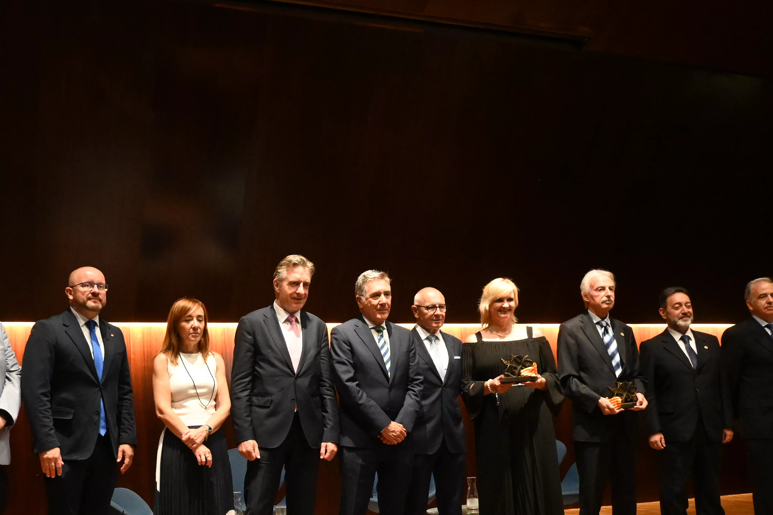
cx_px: 312
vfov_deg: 31.3
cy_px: 355
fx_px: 910
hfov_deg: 45.8
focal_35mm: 42
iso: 6400
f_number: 4.5
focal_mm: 19.5
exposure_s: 1/80
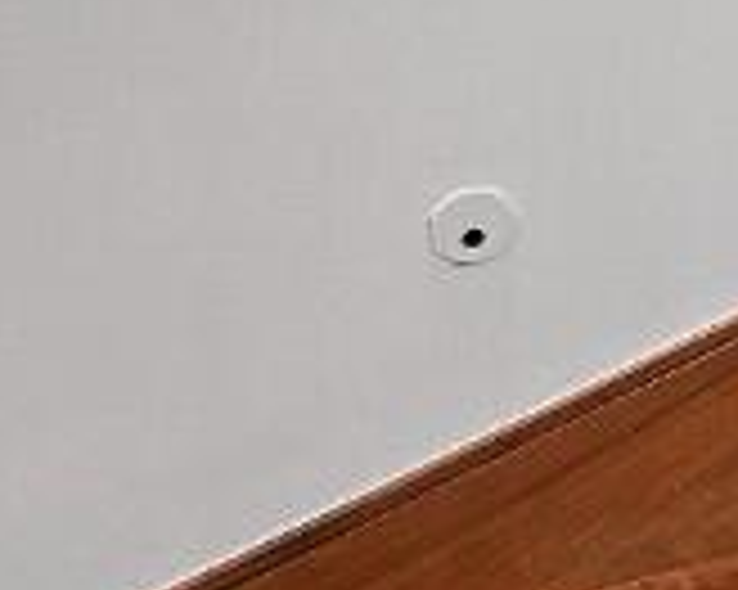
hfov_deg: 14.3
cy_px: -160
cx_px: 1827
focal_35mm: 82
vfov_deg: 17.6
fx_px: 1790
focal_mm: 14
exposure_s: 1/2.5
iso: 250
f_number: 5.6
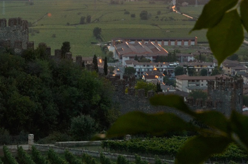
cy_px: 32
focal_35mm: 118
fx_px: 811
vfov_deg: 11.5
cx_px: 24
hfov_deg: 17.1
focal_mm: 42
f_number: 18
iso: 640
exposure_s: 1/80
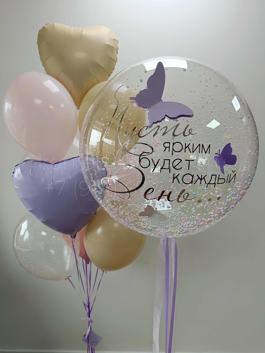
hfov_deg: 56.8
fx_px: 245
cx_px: 132
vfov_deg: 71.6
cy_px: 176
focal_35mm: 24
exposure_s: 1/101
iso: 170
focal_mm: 5.59
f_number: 1.88
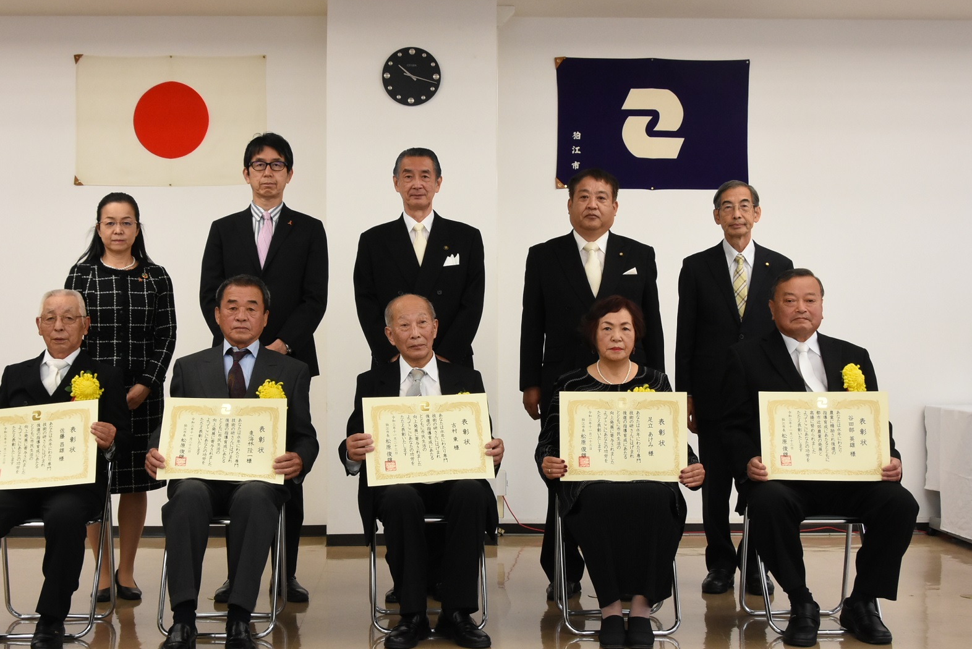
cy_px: 328
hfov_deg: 41.0
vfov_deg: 28.1
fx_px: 1297
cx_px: 437
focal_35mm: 48
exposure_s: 1/100
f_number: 14
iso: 1600
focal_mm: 28
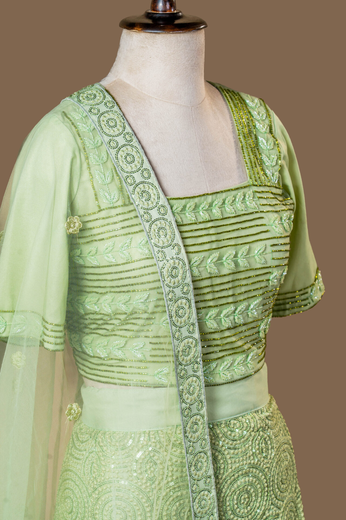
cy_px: 260
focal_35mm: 105
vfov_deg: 19.5
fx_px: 1514
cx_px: 173
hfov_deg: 13.0
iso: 100
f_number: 8
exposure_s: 1/200
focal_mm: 105
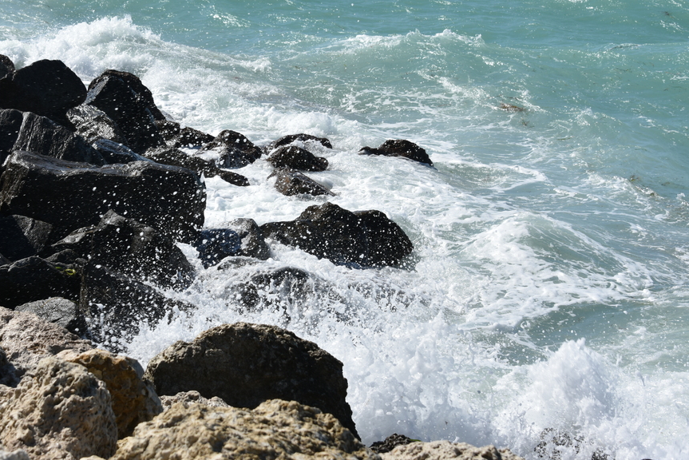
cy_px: 200
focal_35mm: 86
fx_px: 1646
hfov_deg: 23.6
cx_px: 250
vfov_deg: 15.9
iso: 100
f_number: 10
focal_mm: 58
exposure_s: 1/400
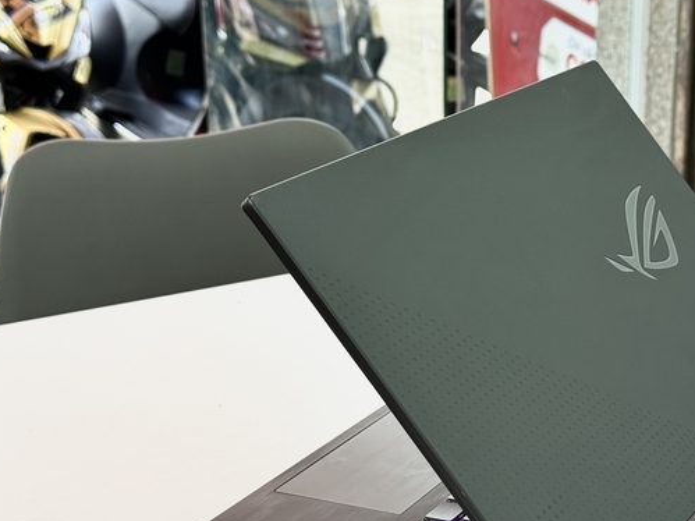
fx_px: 1546
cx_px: 493
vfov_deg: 19.1
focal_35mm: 77
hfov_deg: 25.1
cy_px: 332
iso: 64
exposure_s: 1/181
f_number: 1.78
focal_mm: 6.76
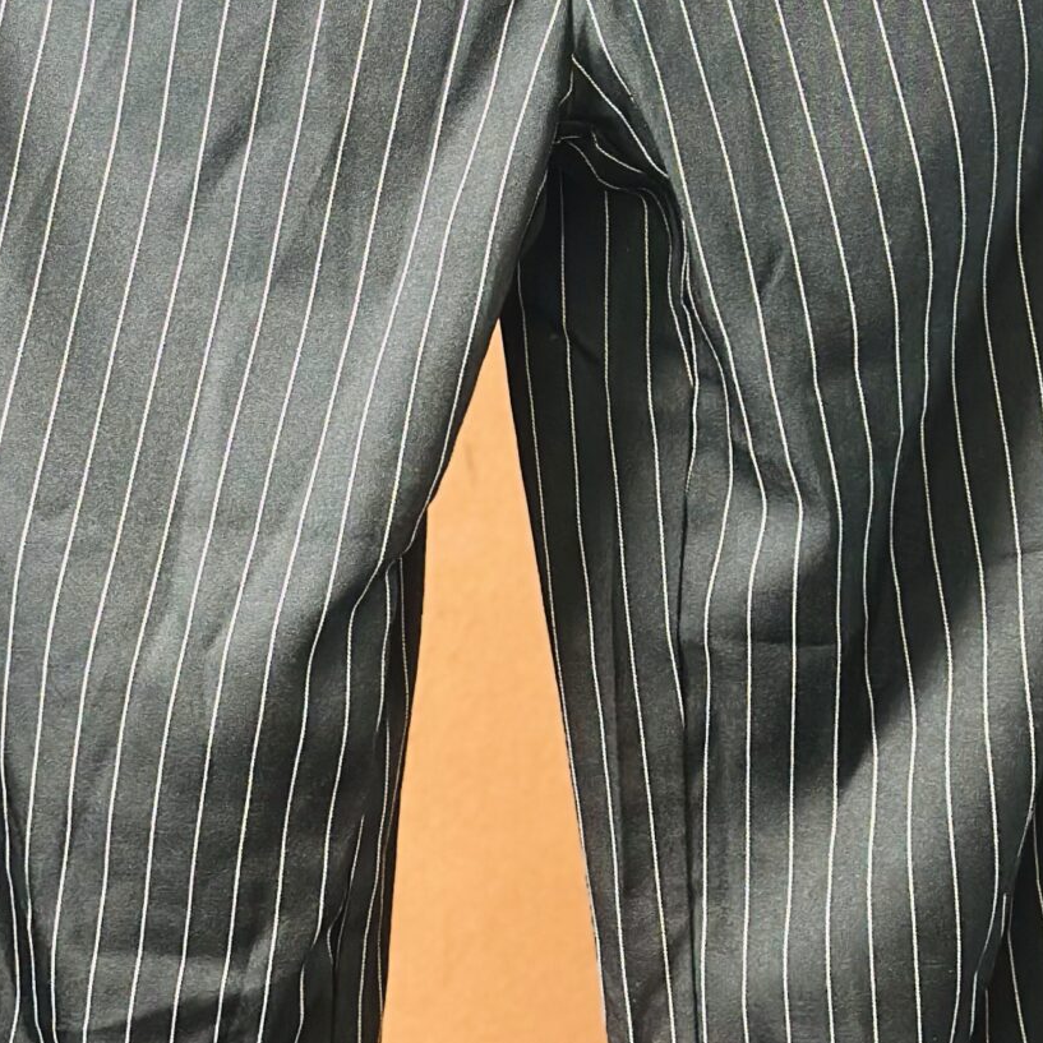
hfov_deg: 13.1
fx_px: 4534
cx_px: 463
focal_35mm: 133
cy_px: 439
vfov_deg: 13.1
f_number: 1.78
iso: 200
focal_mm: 6.86
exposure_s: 1/60
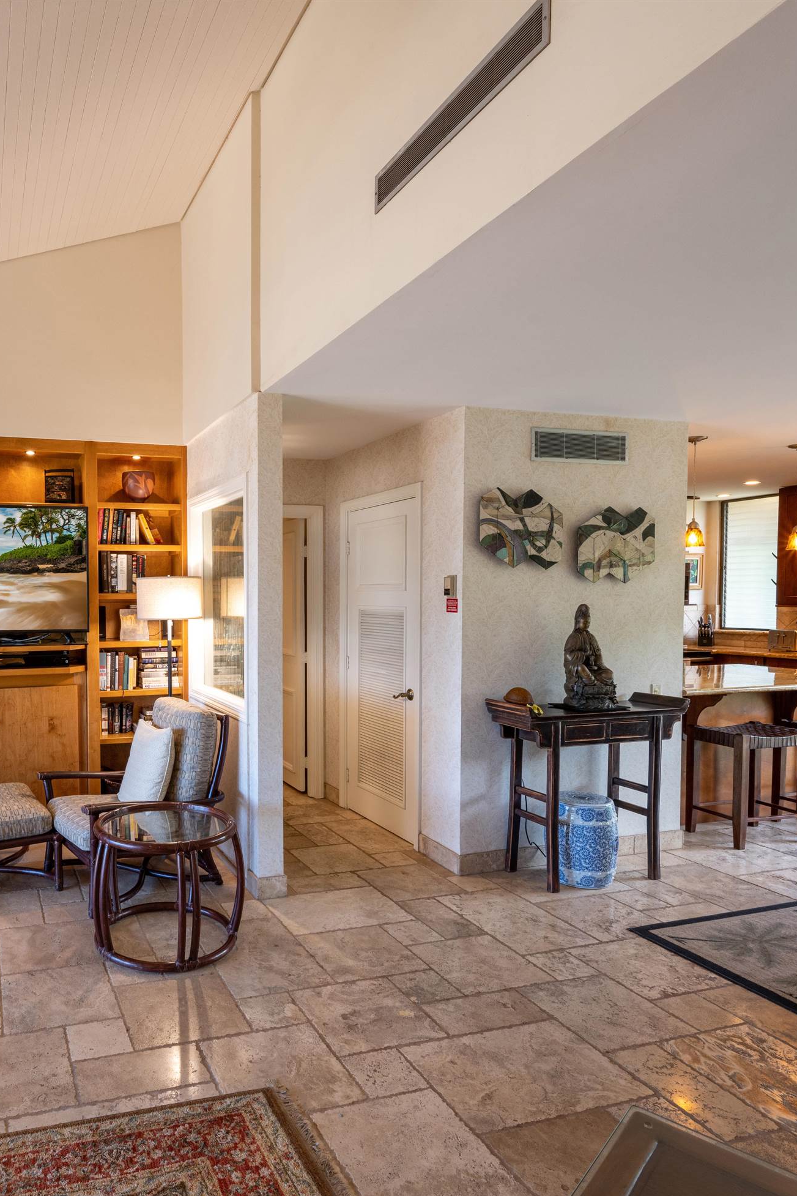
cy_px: 624
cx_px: 179
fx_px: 731
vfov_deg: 78.5
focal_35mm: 22
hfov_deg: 54.0
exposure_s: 1/3
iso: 250
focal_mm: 14
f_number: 11
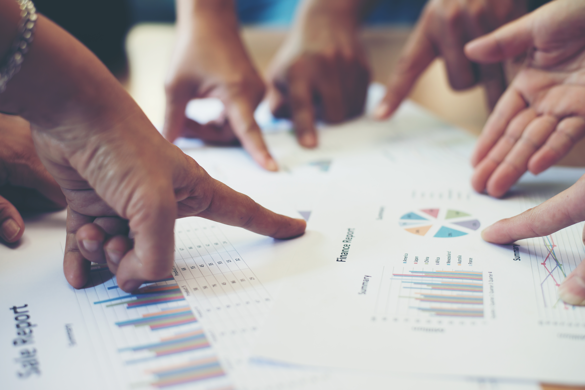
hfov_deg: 39.6
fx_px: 813
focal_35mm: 50
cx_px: 292
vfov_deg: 27.0
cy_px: 195
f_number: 2.5
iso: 250
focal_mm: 50
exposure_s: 1/100
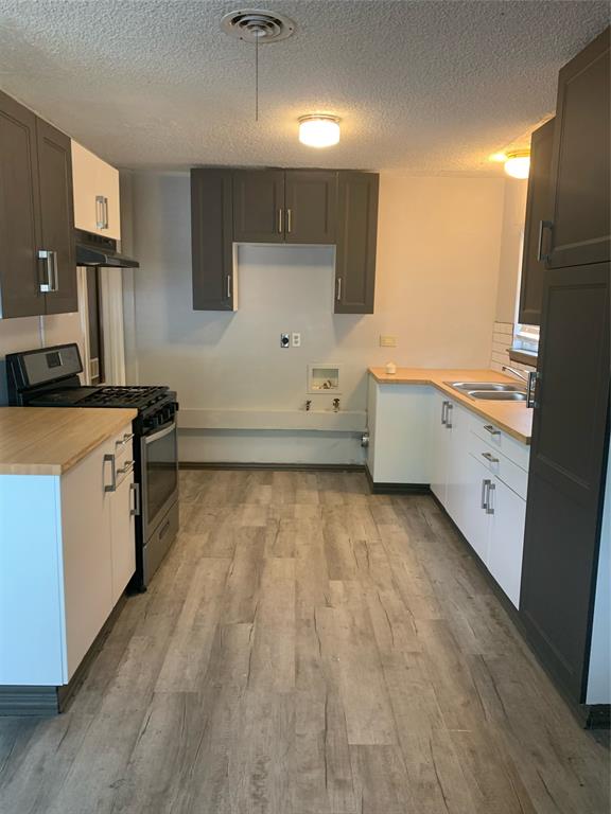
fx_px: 612
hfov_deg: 53.1
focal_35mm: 26
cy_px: 407
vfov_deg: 67.3
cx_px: 306
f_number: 1.8
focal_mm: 4.25
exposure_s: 1/60
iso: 200
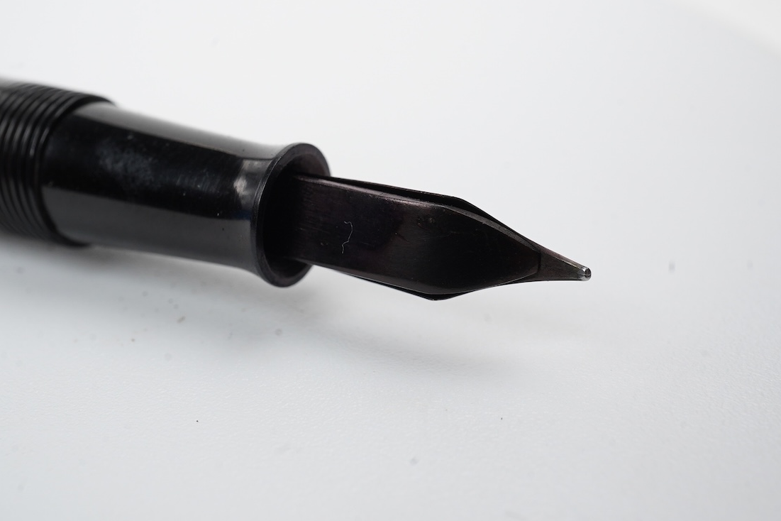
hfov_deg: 42.7
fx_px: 998
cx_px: 386
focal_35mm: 46
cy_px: 260
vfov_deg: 29.2
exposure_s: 1/100
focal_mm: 30
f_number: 22
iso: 640
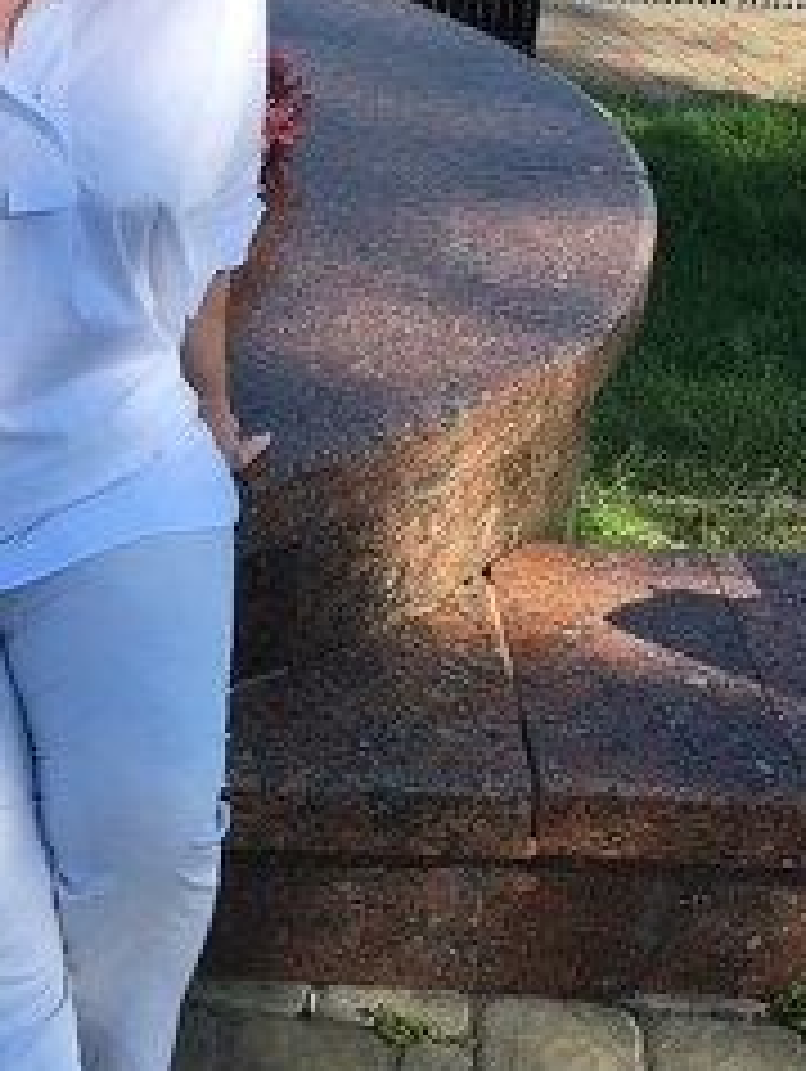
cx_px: 0
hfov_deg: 19.6
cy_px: 464
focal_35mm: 73
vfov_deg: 26.6
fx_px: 2262
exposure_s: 1/916
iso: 25
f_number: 2.2
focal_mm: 4.15
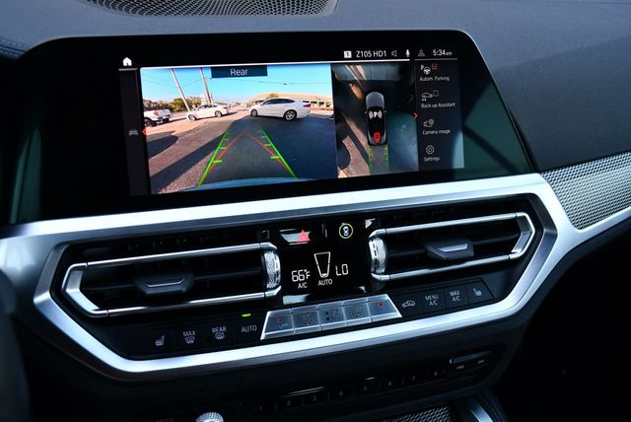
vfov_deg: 36.9
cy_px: 211
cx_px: 316
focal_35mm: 36
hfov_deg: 53.1
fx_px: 632
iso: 400
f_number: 4
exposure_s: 1/250
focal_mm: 18
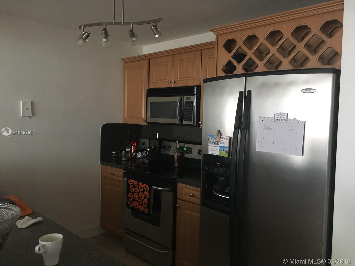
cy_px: 133
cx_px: 178
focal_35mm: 29
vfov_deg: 48.2
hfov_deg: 61.7
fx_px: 297
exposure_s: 1/15
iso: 200
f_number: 2.2
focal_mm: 4.15
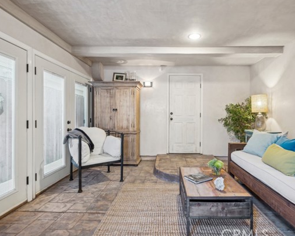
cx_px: 166
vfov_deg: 70.8
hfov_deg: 83.0
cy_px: 119
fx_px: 166
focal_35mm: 19
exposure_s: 1/1.67
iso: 200
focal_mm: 16
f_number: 9
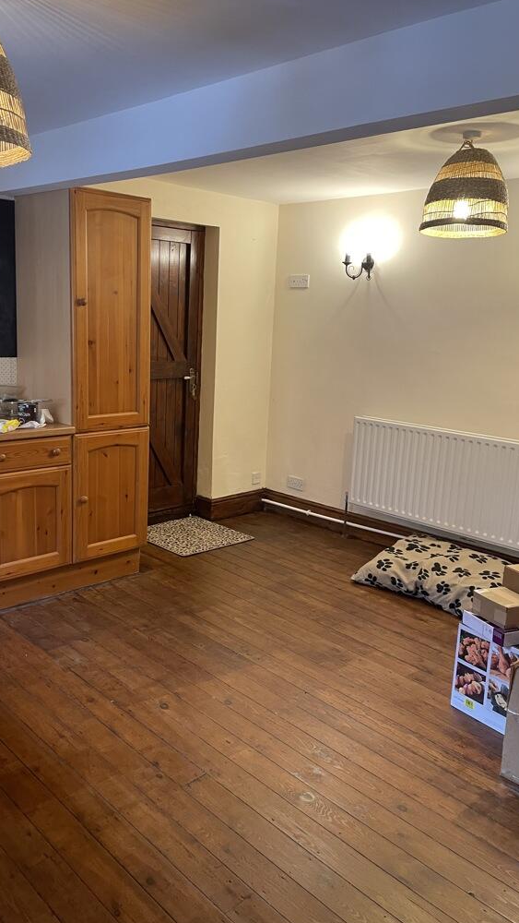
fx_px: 709
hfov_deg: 40.0
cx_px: 206
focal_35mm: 29
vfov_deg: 66.1
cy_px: 458
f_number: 1.6
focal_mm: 4.2
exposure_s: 1/50
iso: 125
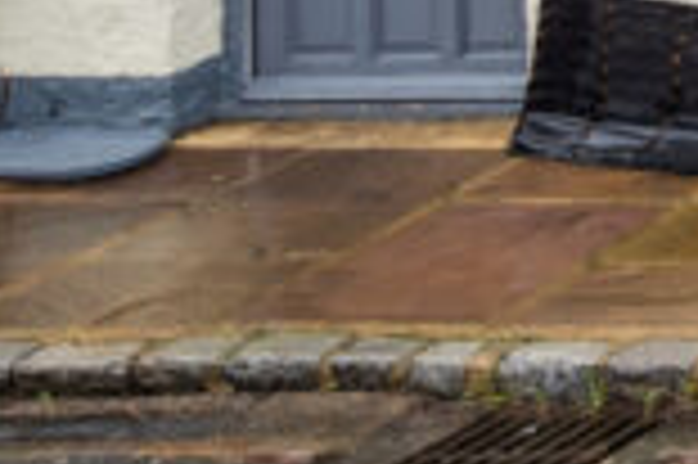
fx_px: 2053
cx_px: 2265
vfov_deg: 11.0
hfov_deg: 10.5
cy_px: -628
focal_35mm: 106
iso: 500
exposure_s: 1/250
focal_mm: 16
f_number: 5.6
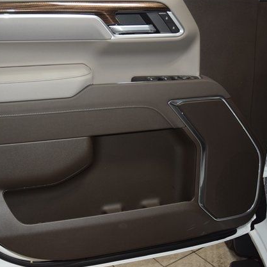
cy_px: 132
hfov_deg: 36.0
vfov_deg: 36.1
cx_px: 115
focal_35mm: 47
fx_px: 410
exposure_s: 1/60
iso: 800
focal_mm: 24
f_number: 4
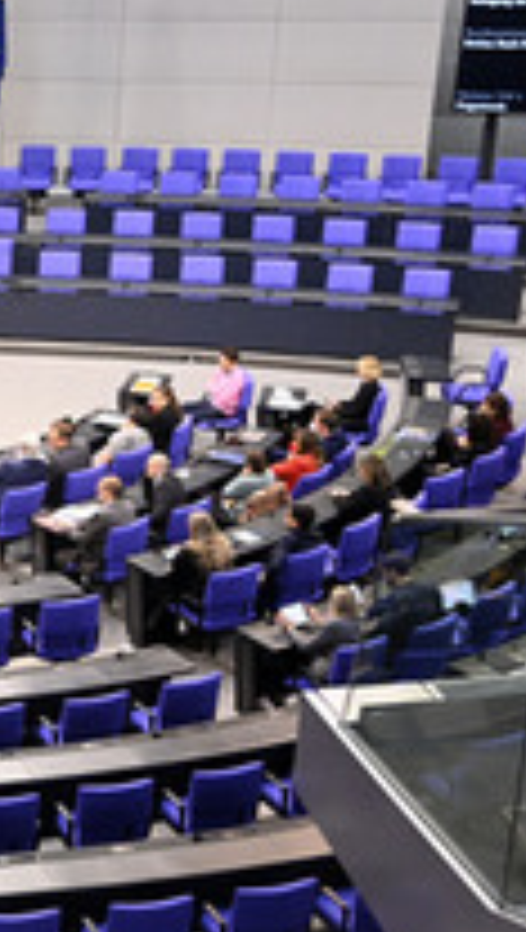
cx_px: -402
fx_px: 2026
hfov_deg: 13.4
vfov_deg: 25.8
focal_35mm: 82
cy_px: 554
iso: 8000
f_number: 4.5
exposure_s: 1/250
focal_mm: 36
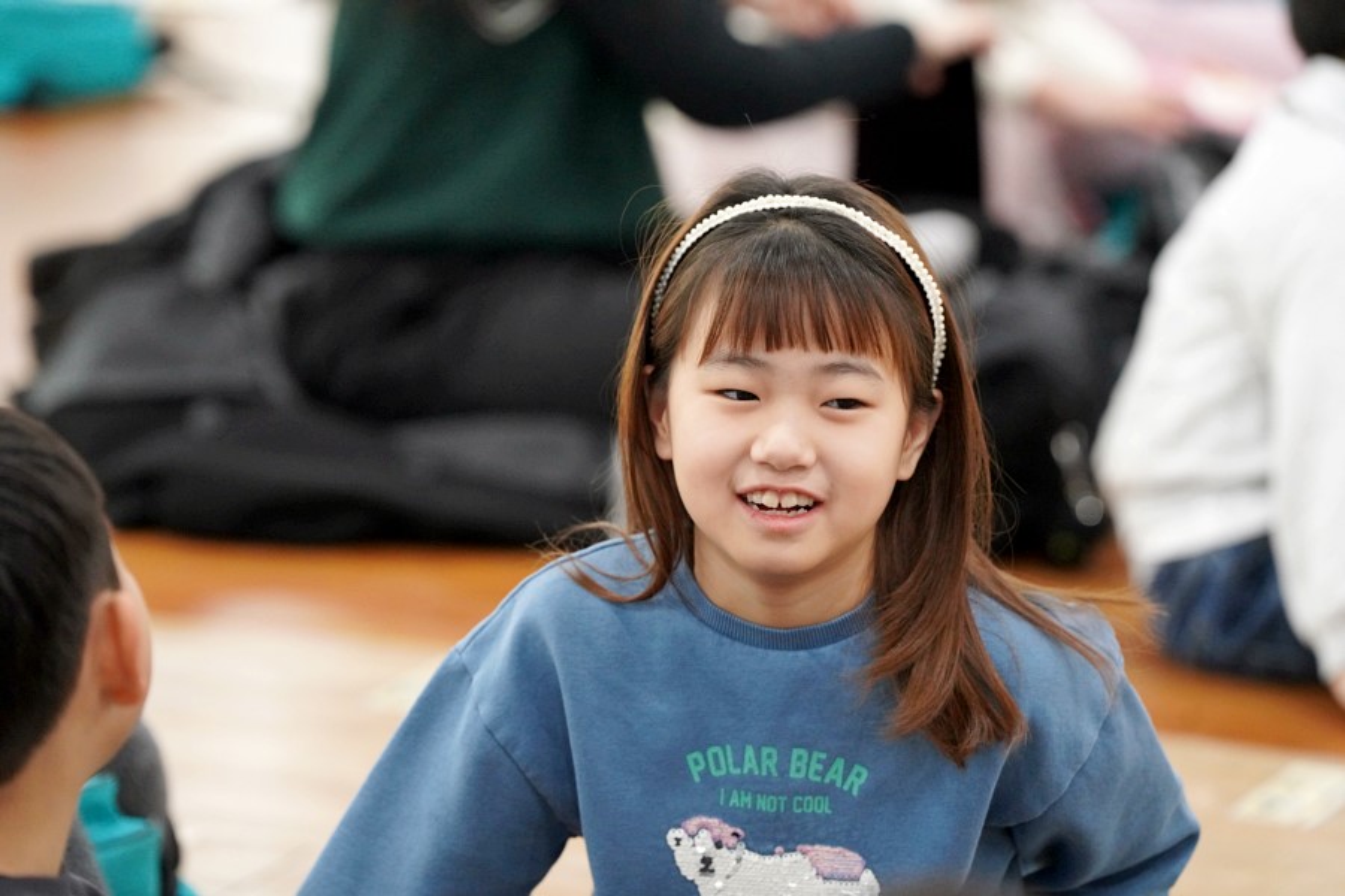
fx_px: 7472
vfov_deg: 6.9
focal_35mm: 200
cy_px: 448
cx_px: 672
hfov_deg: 10.3
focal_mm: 200
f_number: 4
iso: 5000
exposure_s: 1/250
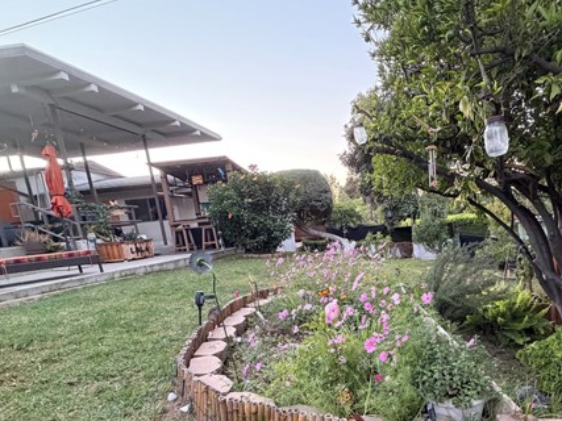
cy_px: 276
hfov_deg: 75.7
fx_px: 341
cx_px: 388
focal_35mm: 21
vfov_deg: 62.1
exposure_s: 1/60
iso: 640
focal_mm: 2.22
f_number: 2.2
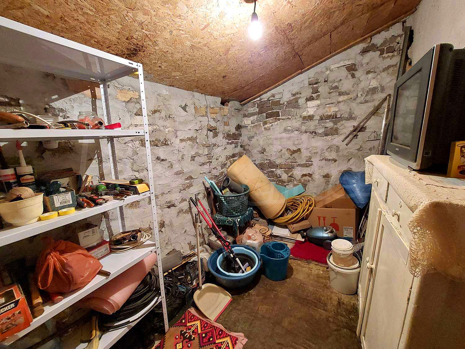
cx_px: 232
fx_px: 175
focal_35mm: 13
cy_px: 174
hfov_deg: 106.2
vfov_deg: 89.9
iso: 400
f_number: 2.2
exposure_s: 1/25
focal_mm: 1.74
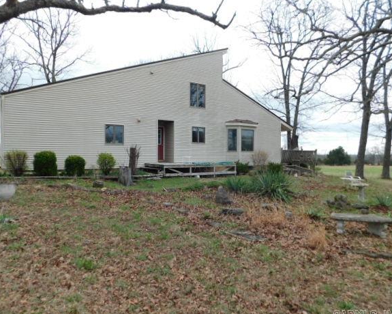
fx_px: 290
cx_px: 183
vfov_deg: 56.8
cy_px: 159
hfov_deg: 68.0
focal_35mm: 25
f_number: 3
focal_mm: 4
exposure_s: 1/320
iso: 125
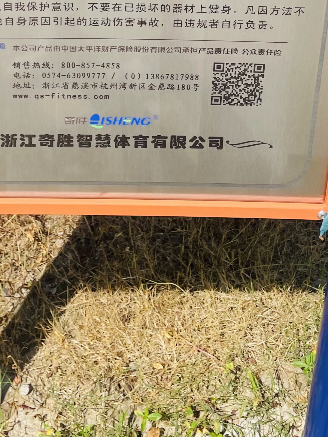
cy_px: -86
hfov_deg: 20.4
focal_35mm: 72
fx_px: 910
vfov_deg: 24.5
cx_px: 114
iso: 32
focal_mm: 4.2
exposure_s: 1/2618
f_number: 1.6
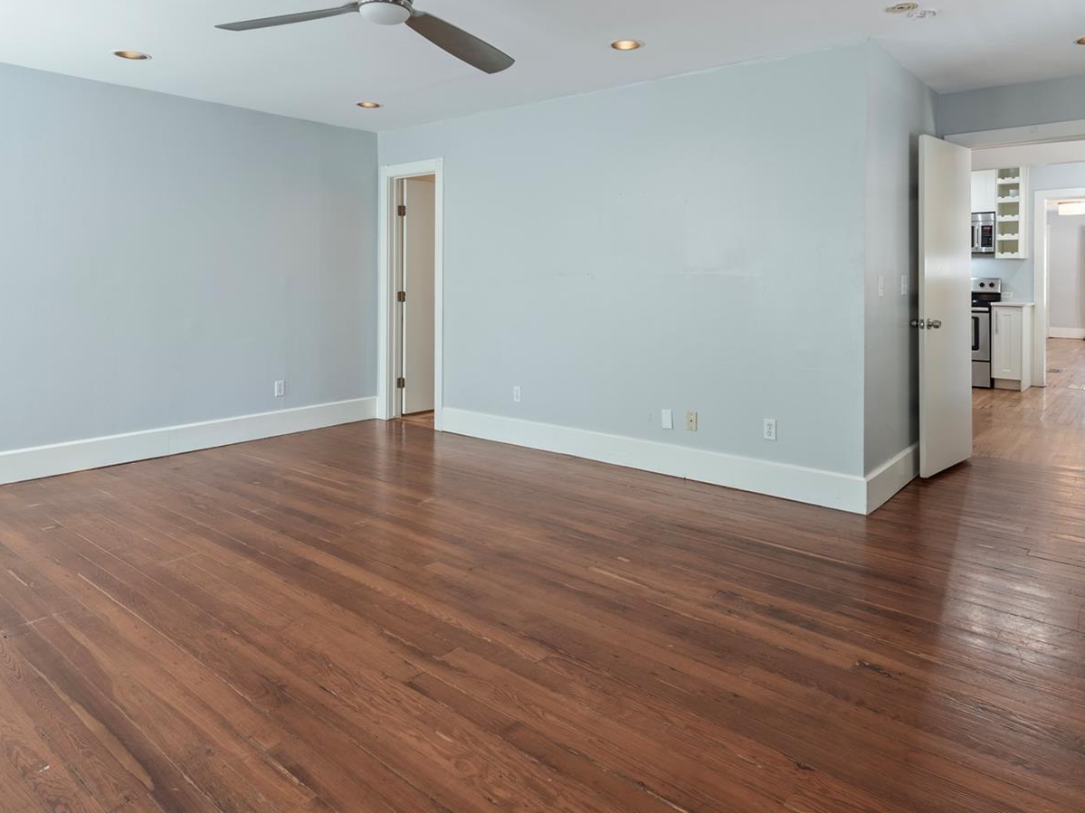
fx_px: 721
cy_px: 295
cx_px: 575
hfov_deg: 73.9
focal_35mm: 23
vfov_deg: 58.0
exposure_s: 1/5
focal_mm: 14
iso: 400
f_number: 8
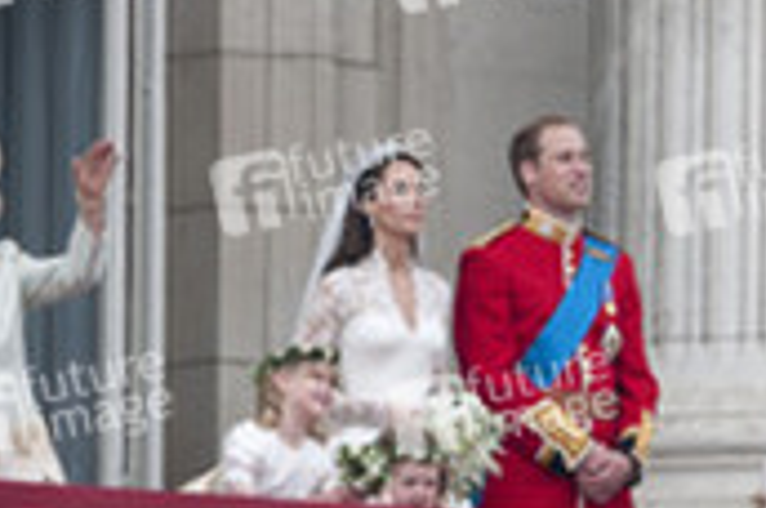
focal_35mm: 1574
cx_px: 385
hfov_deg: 1.3
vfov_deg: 0.9
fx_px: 33429
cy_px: 294
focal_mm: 400
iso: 640
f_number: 5.6
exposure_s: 1/1600
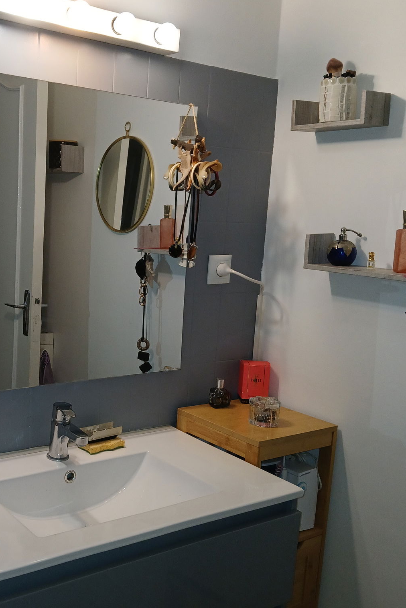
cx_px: 117
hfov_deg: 34.5
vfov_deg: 50.6
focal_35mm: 38
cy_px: 330
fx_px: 643
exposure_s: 1/50
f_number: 1.8
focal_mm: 3.98
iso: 100
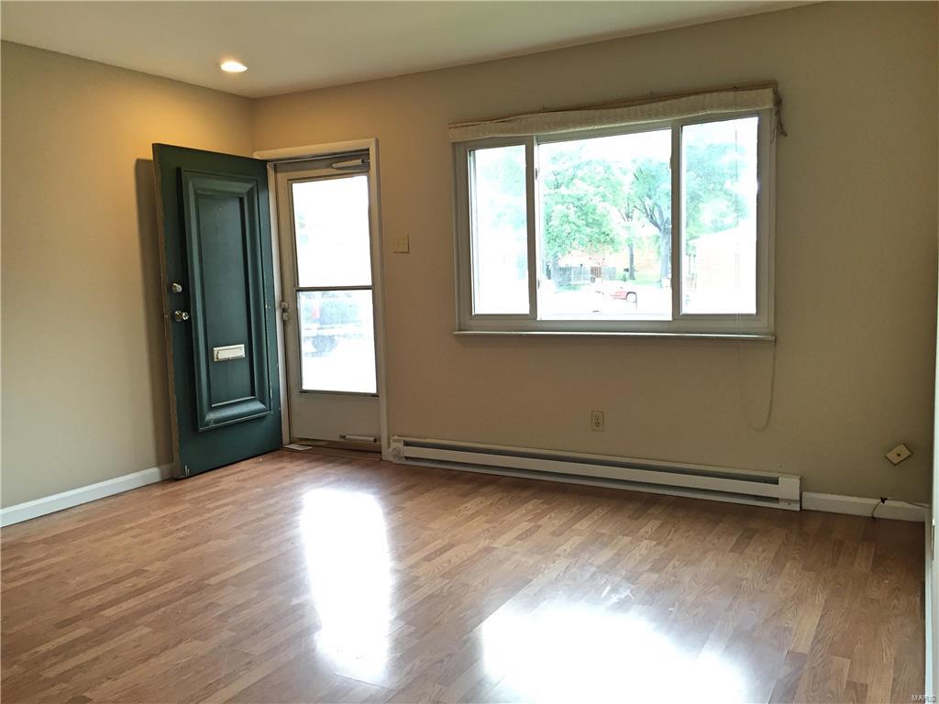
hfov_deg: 61.7
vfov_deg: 48.2
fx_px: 787
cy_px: 352
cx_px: 470
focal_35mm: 29
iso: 80
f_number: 2.2
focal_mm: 4.15
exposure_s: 1/30
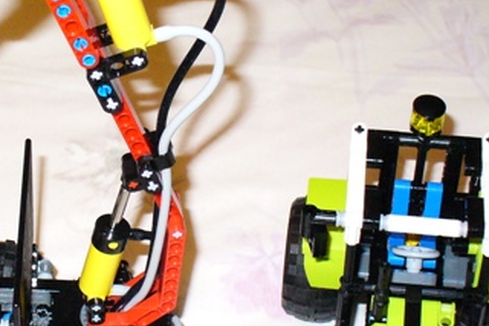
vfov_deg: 17.7
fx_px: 1045
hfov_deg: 26.1
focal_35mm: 77
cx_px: 147
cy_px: 191
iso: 400
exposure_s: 1/60
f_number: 2.8
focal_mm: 6.1
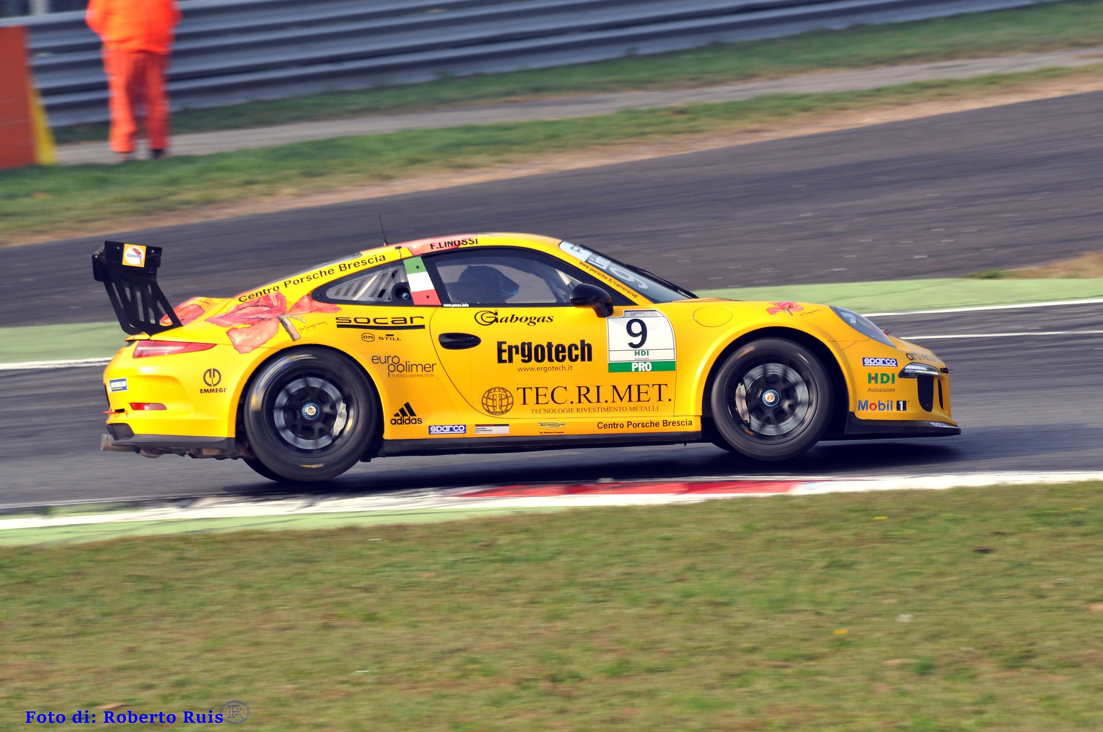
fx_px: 12393
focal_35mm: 405
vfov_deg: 3.4
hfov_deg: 5.1
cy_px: 366
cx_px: 552
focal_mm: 270
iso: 200
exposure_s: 1/250
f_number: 9
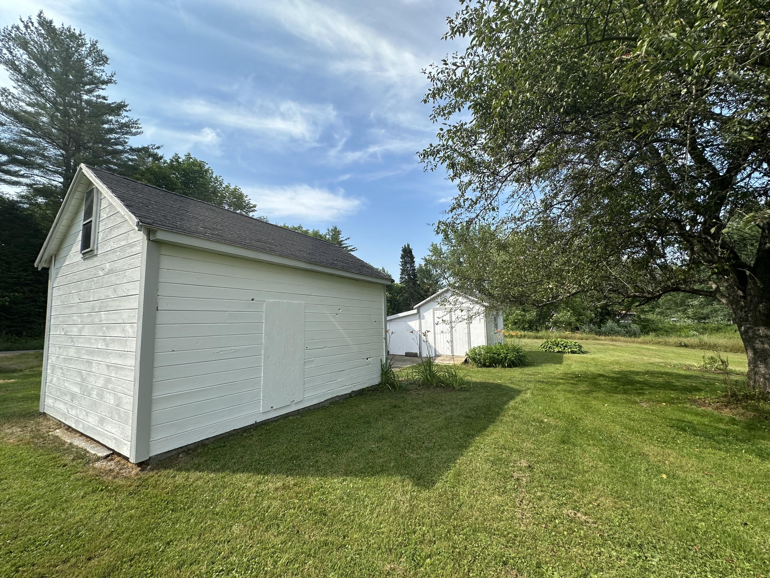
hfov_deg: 102.1
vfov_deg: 85.7
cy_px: 289
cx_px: 385
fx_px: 311
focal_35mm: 14
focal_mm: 2.22
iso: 50
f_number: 2.2
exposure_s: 1/1715
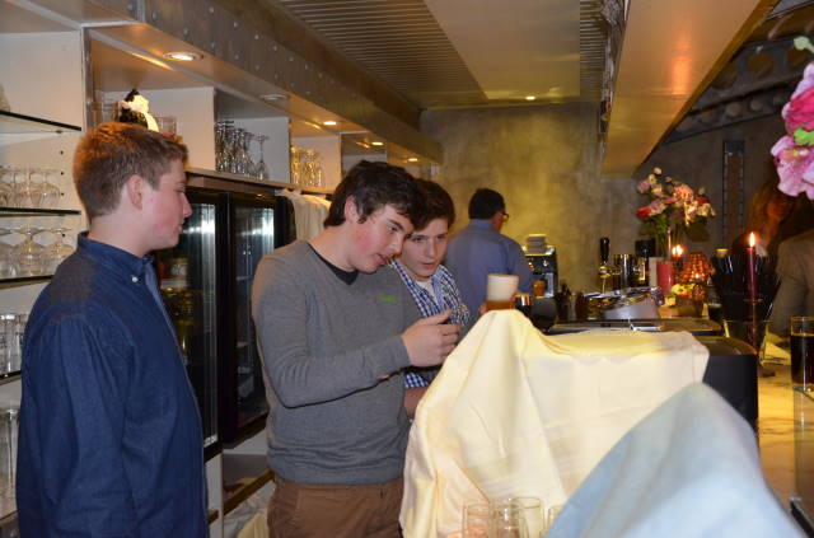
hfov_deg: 49.7
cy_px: 269
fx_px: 879
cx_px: 407
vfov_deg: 34.0
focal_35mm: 39
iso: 1600
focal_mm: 26
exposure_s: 1/60
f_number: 4
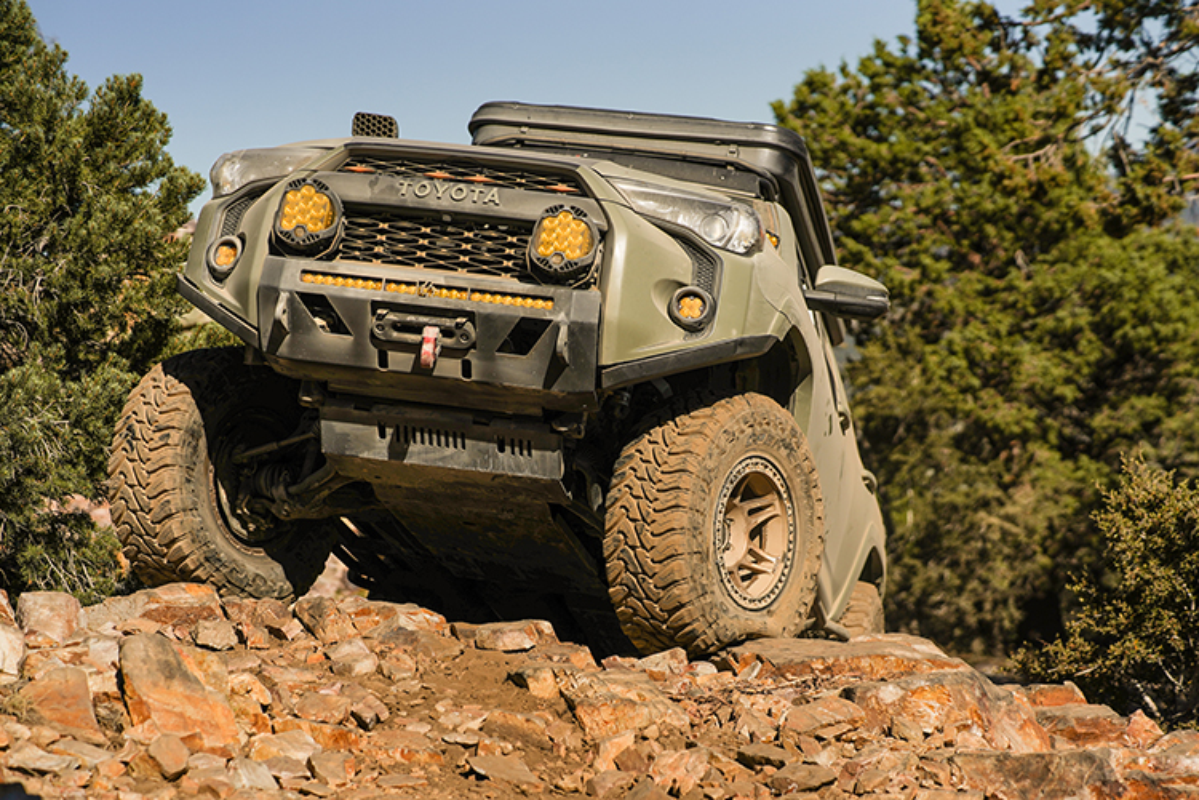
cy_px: 400
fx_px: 2831
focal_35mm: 85
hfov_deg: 23.9
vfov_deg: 16.1
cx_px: 600
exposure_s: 1/6400
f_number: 3.2
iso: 64
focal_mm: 85
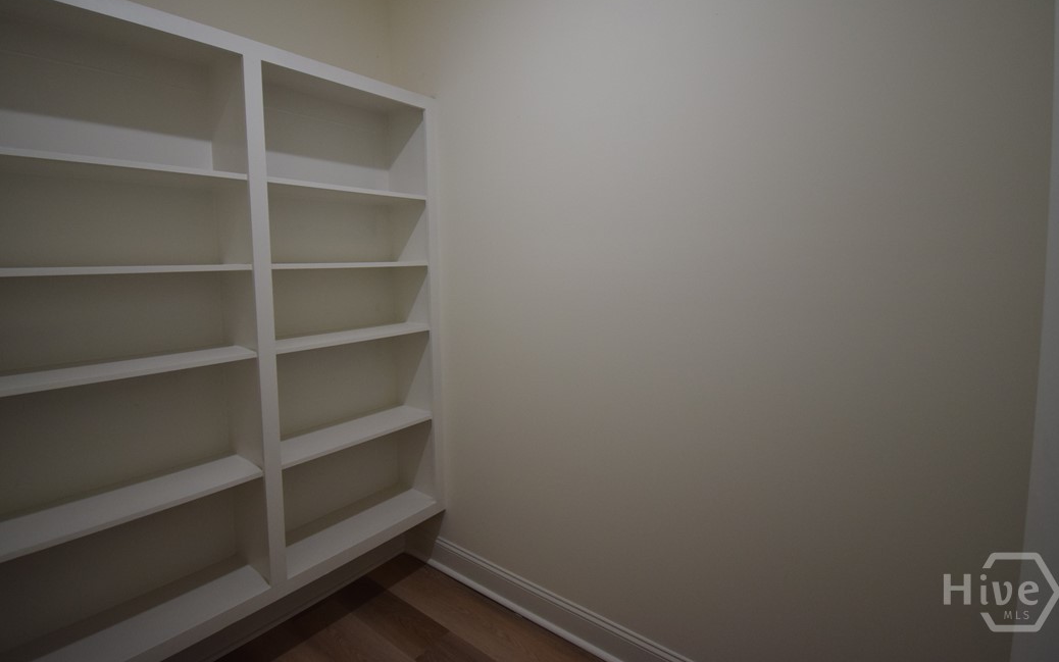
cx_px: 521
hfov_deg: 97.8
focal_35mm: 16
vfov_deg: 71.1
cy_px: 297
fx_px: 462
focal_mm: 10
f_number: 4.5
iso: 800
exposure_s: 1/125
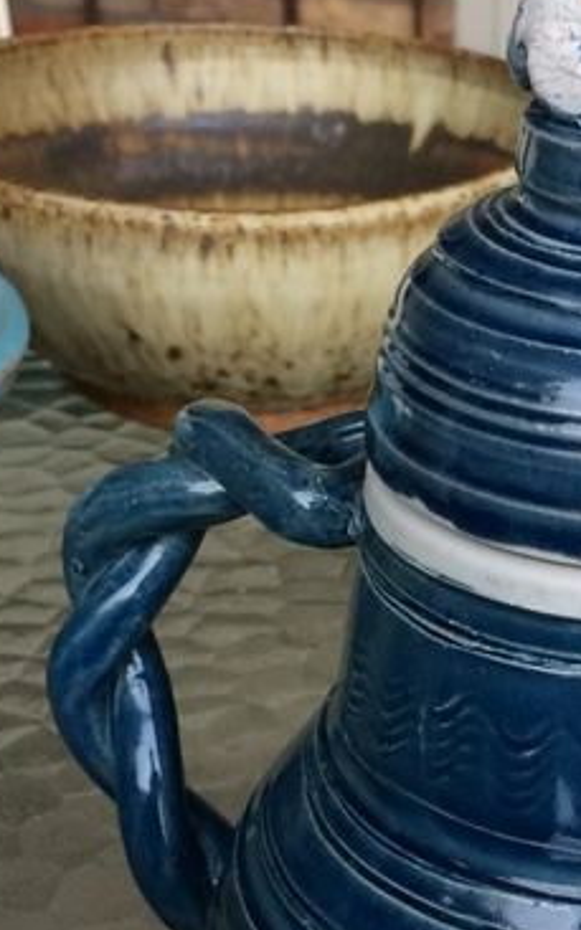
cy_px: 576
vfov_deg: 26.4
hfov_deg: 16.4
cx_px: 576
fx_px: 1978
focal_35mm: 78
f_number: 2.2
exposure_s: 1/30
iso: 64
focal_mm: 4.12
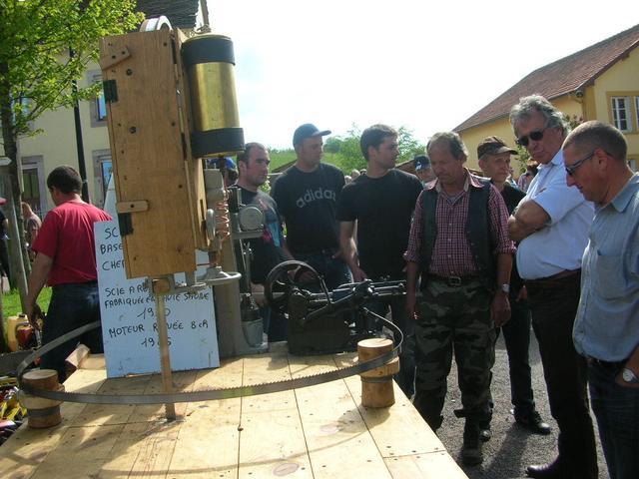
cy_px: 240
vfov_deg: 40.7
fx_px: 646
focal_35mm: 35
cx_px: 320
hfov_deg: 52.6
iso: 50
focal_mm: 5.8
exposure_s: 1/562
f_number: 2.8
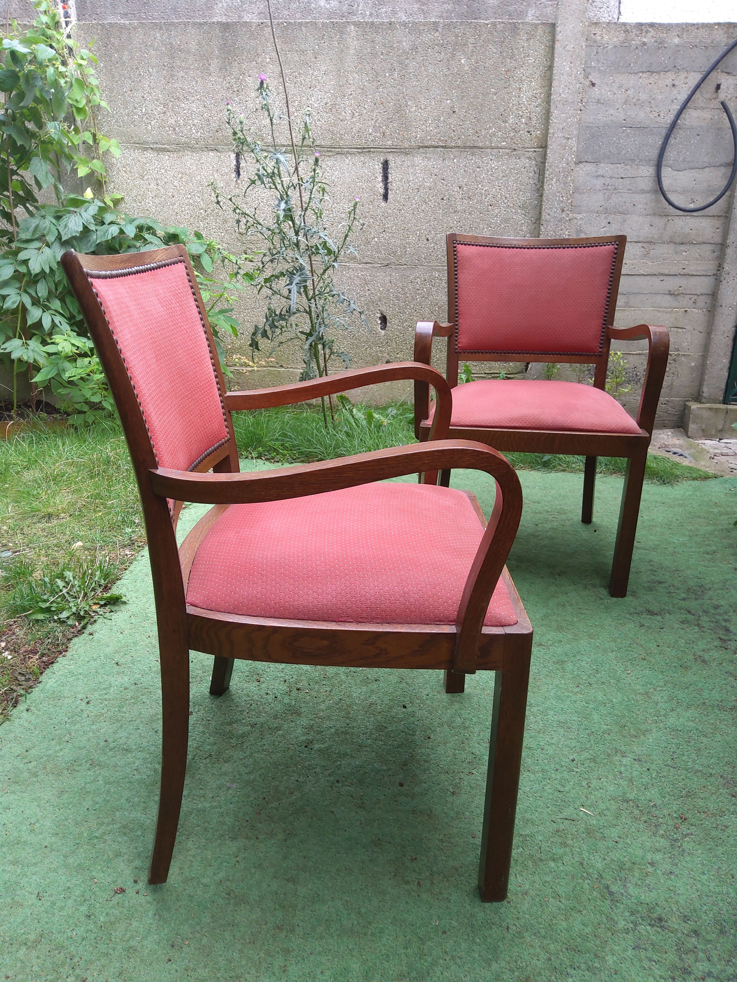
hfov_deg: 53.1
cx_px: 368
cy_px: 491
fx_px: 738
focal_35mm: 26
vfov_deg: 67.3
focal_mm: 3.08
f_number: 2
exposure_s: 1/100
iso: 64
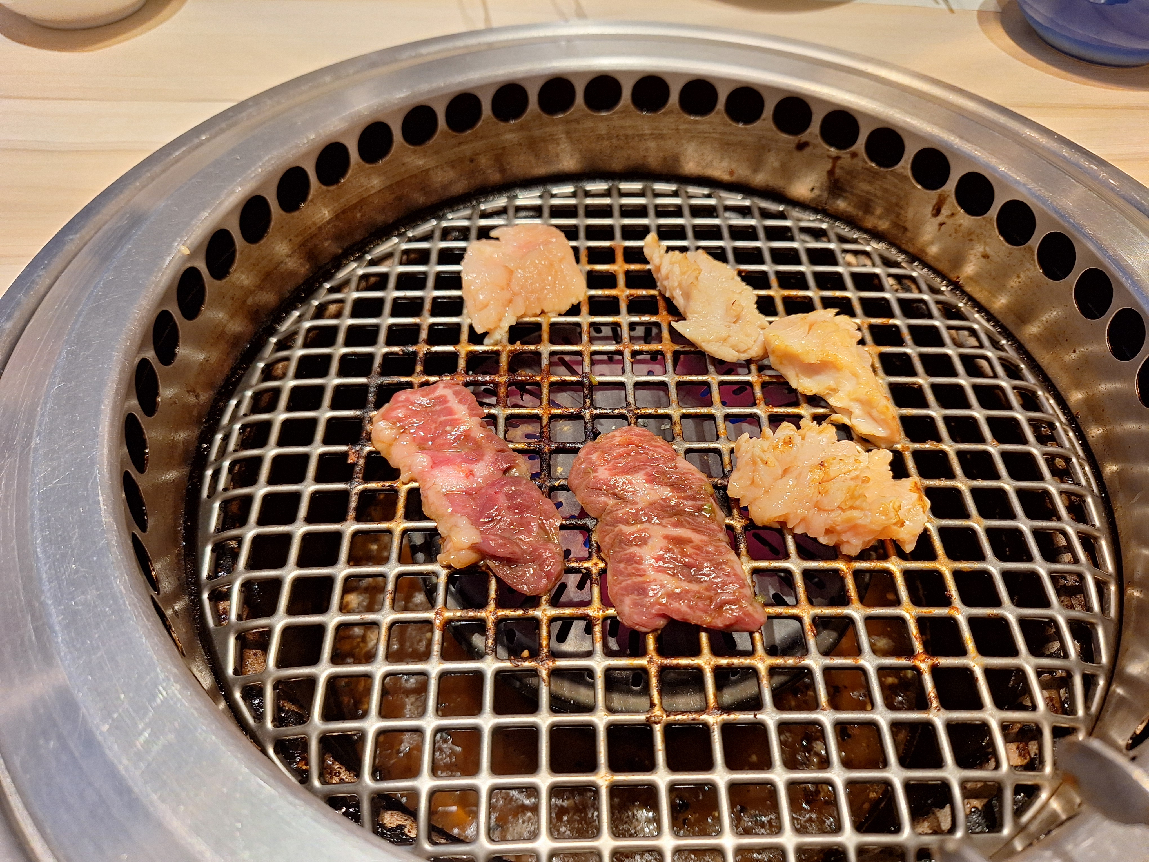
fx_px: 763
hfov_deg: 73.9
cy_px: 431
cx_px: 574
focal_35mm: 23
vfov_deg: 58.9
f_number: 1.8
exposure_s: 1/50
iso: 100
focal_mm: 5.54
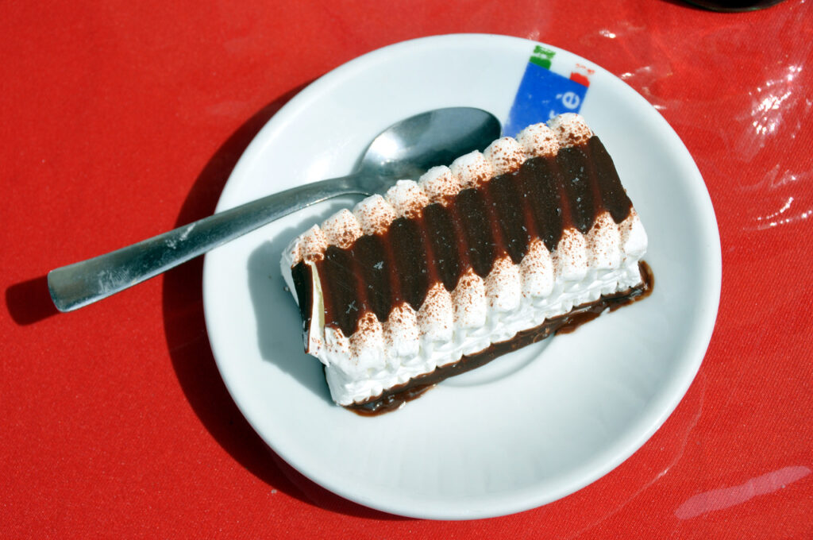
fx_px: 2030
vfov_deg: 15.1
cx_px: 406
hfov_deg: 22.6
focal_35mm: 90
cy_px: 270
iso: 200
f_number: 11
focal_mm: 60
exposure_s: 1/500
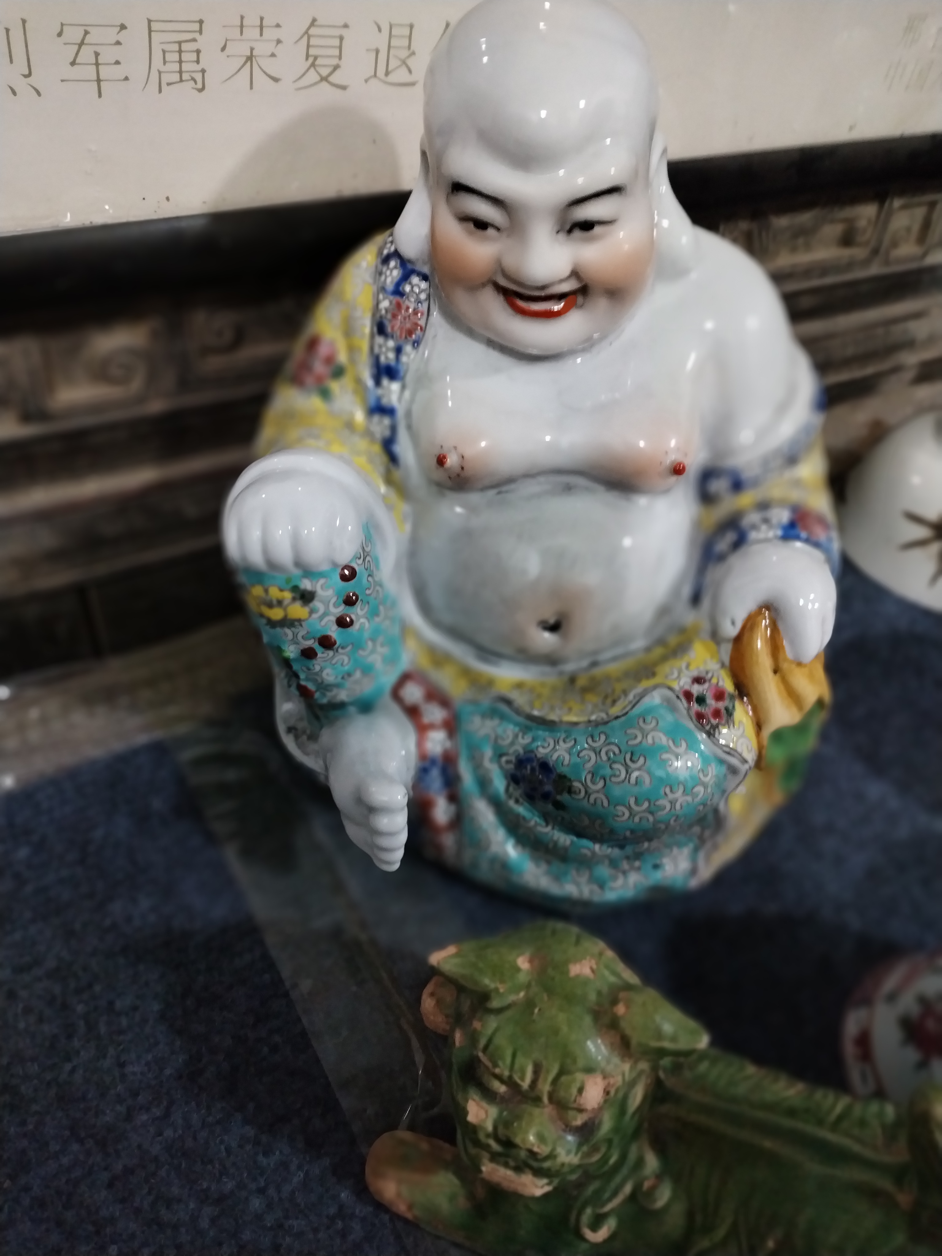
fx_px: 943
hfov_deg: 53.1
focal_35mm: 26
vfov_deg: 67.3
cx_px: 471
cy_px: 628
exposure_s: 1/33.3
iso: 776
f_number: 1.8
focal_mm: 4.26
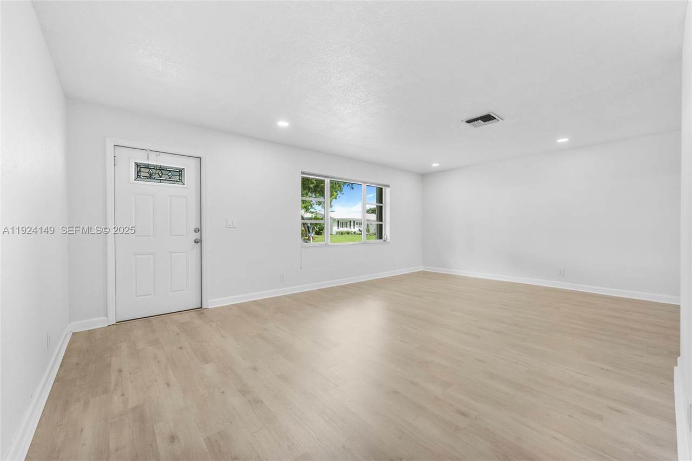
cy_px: 230
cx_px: 346
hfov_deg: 104.3
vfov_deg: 81.2
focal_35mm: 14
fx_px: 269
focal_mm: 14
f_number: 8
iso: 64
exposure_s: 1.3
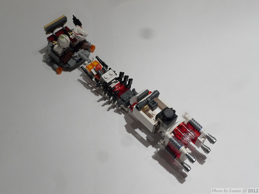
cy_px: 97
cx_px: 130
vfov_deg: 24.4
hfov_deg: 32.2
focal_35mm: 60
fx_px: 449
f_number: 4.5
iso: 80
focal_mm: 12.8
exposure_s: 1/3.2
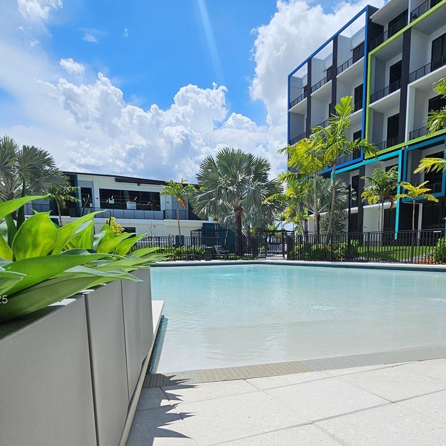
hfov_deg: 69.0
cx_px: 264
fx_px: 321
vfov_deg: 67.5
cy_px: 301
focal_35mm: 22
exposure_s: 1/10000
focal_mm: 2.2
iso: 50
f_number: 2.2
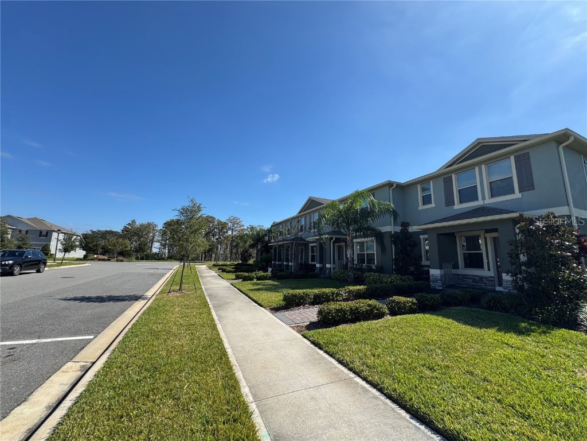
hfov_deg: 102.1
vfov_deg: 85.7
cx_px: 294
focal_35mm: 14
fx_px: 237
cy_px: 220
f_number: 2.2
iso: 50
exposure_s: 1/1178
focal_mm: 2.22
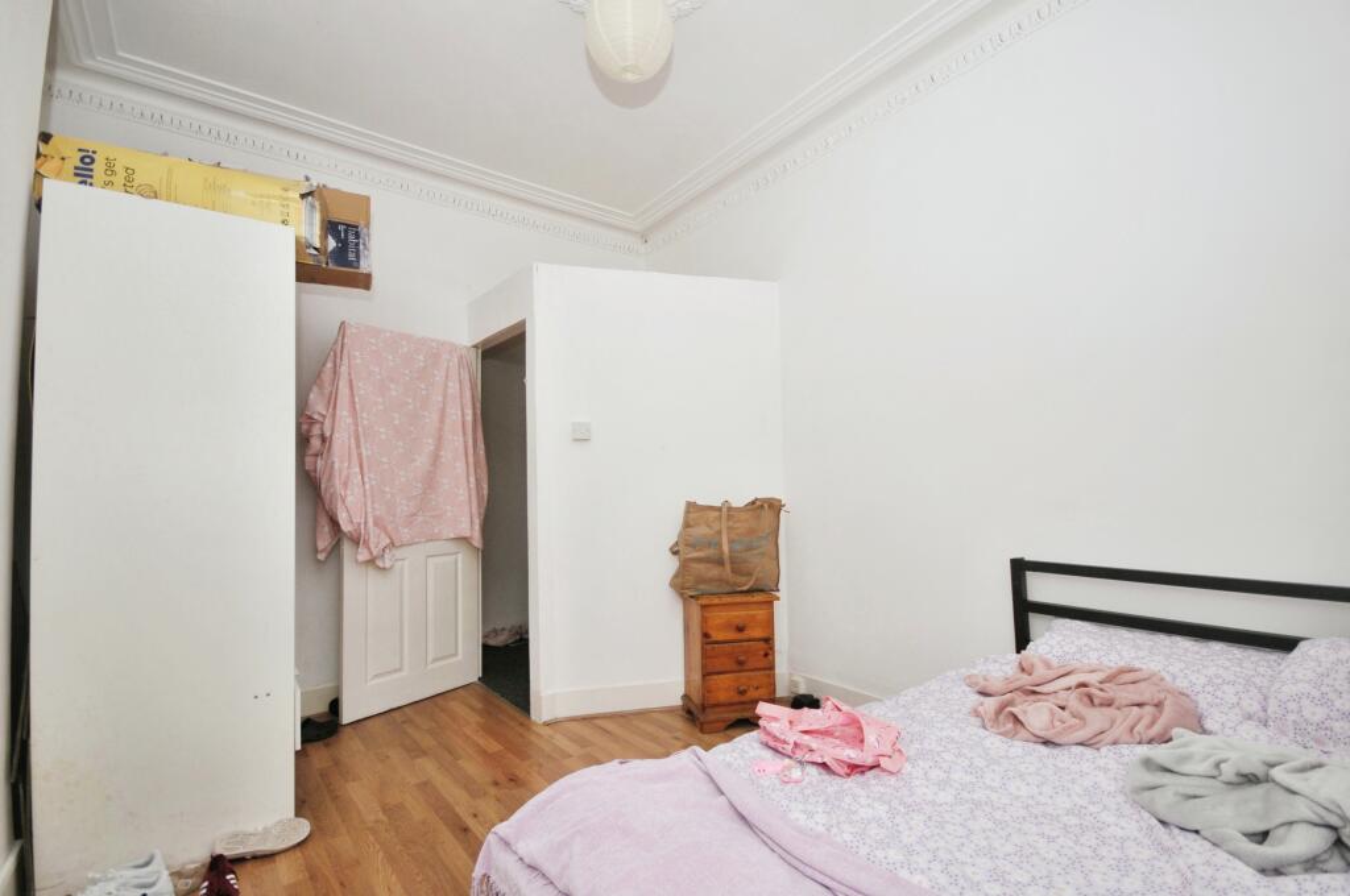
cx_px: 675
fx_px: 562
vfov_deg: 77.2
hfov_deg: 100.5
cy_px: 448
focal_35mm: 15
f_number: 5
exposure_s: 1/60
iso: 200
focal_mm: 10
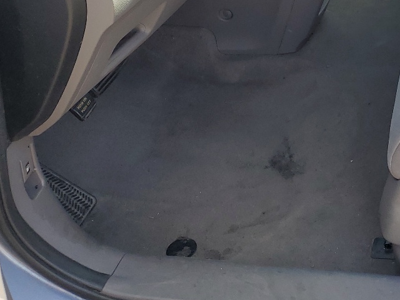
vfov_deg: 21.0
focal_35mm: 65
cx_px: 459
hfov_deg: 26.9
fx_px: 751
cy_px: -62
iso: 50
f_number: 1.5
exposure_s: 1/435
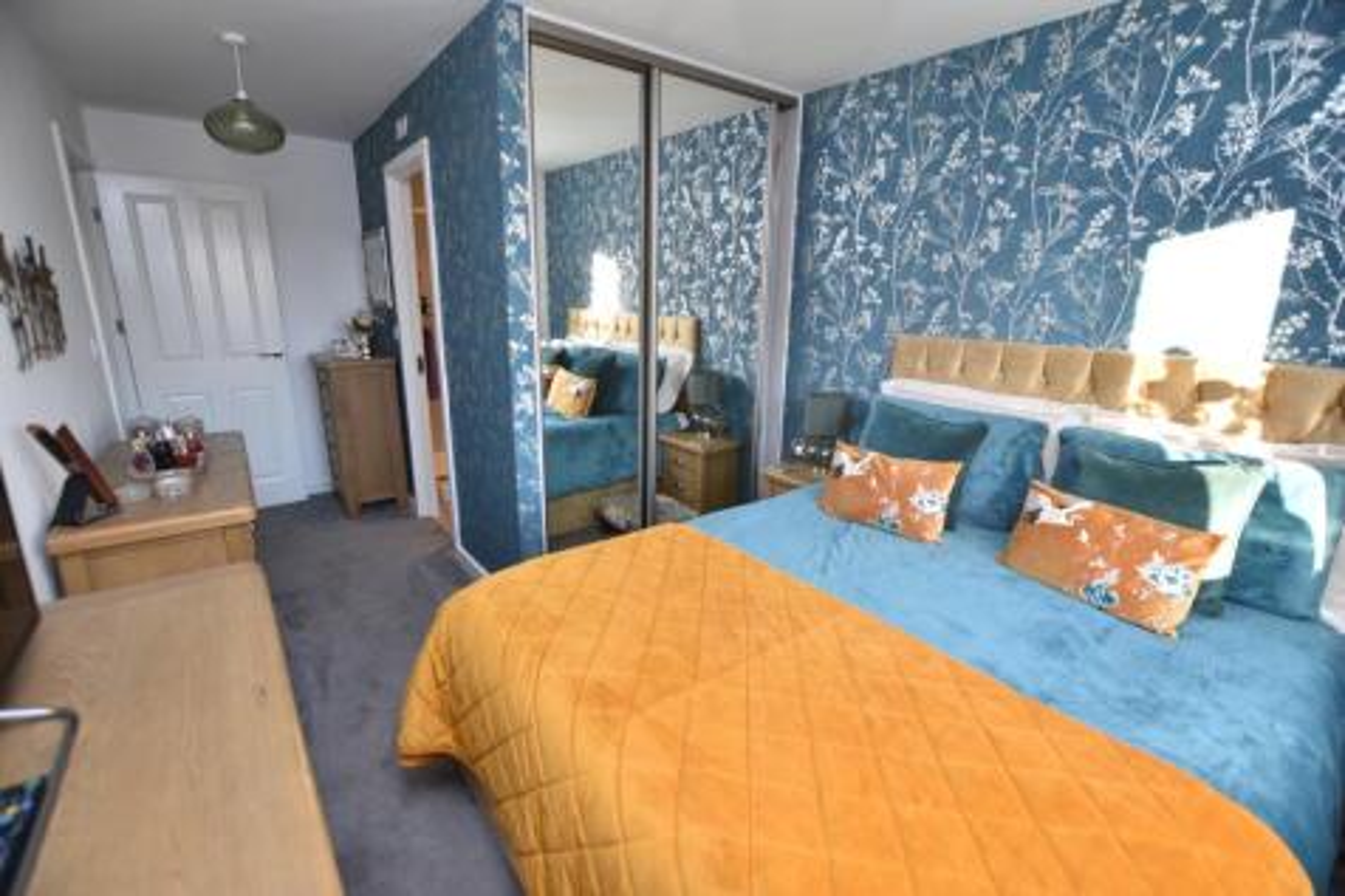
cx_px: 672
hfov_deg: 100.4
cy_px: 448
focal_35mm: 15
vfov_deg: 77.3
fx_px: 560
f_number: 3.5
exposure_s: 1/30
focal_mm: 10
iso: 100
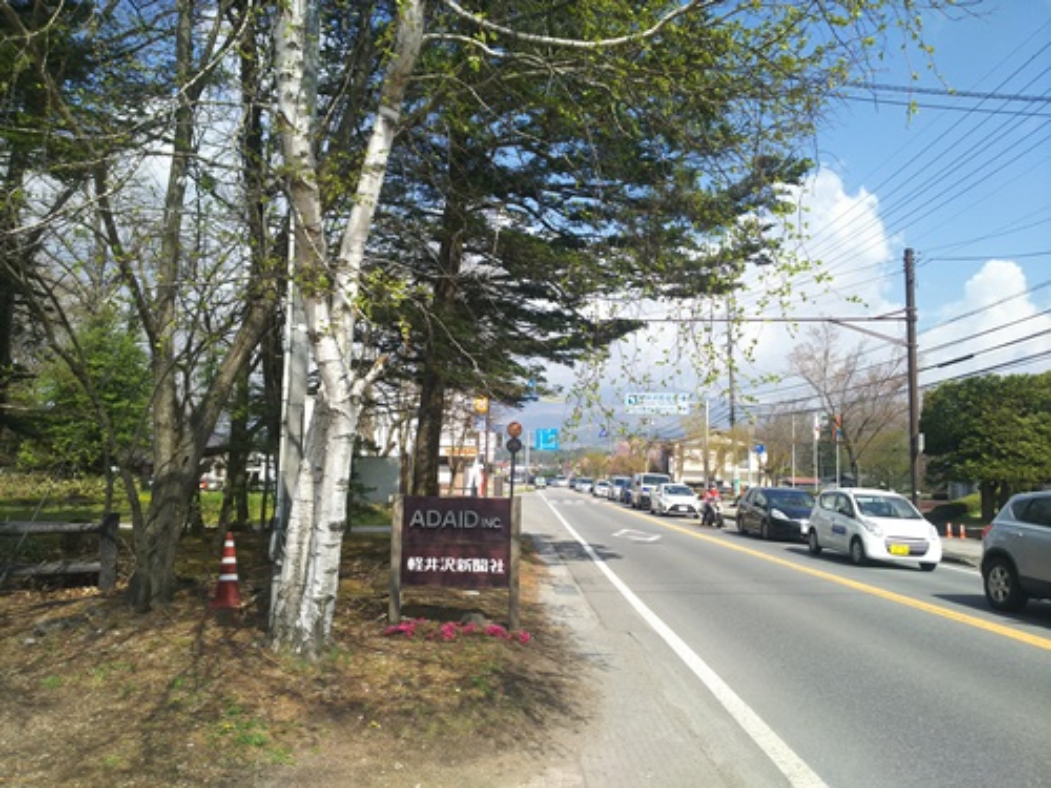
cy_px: 394
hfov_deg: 67.3
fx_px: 789
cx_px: 526
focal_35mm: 26
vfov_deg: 53.1
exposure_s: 1/884
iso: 20
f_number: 1.9
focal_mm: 4.2
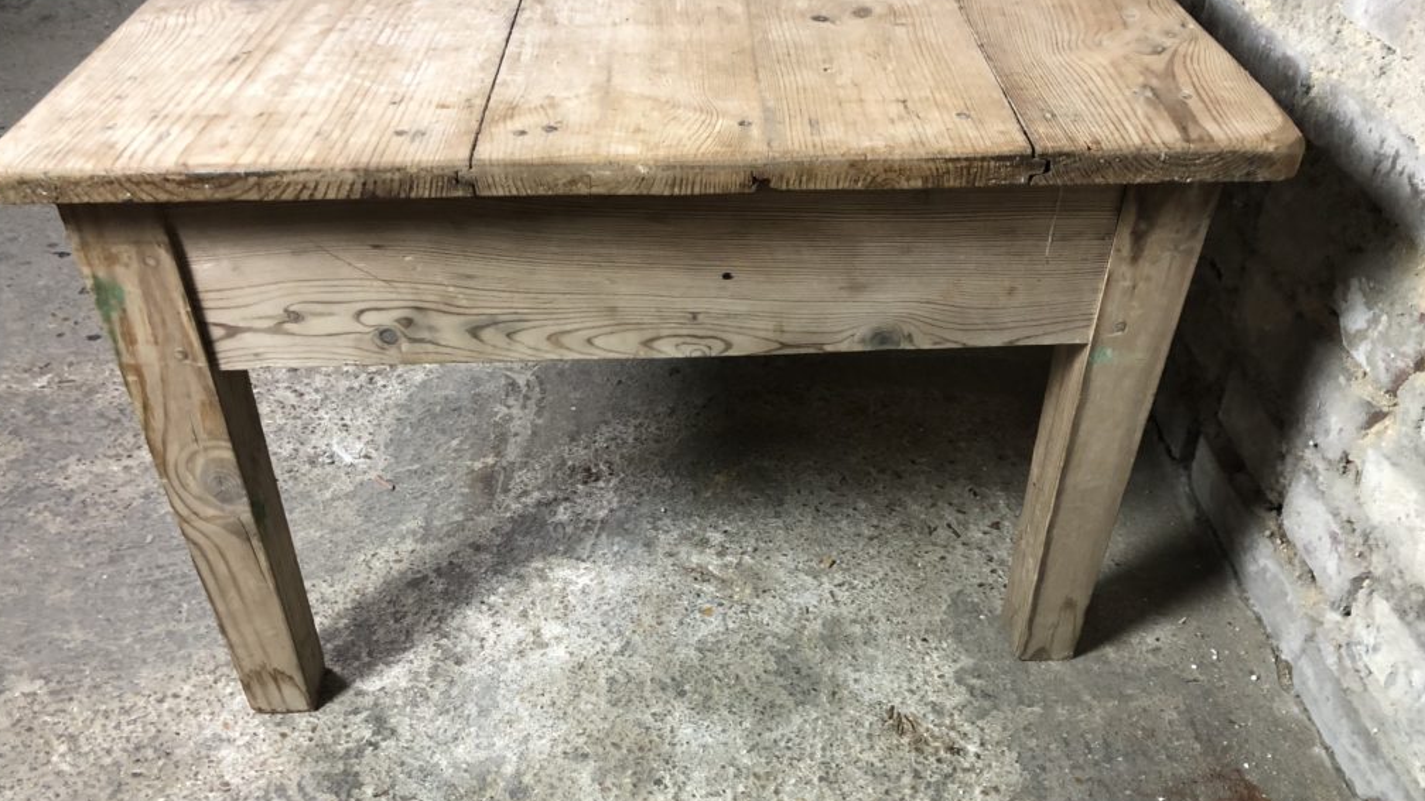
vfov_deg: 37.5
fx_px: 1171
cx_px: 705
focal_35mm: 31
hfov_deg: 62.6
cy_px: 504
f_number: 1.8
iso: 64
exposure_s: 1/17
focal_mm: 4
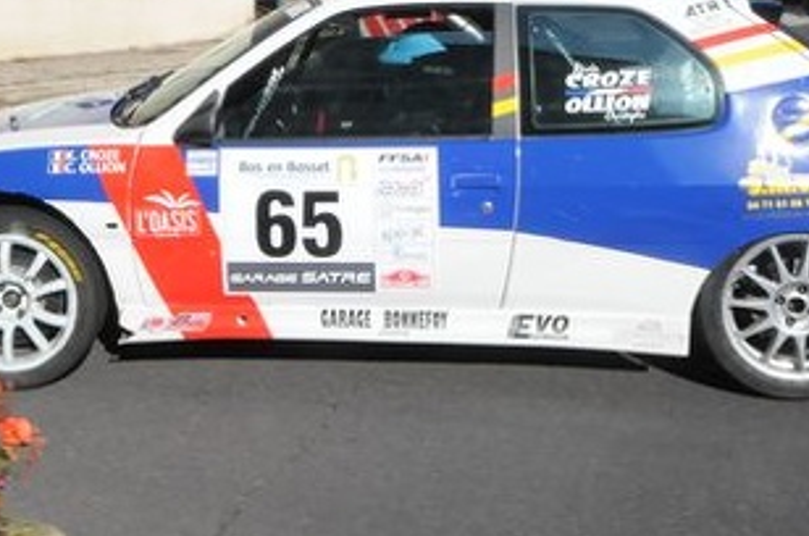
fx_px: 1211
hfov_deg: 36.8
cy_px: 20
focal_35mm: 54
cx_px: 336
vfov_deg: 24.0
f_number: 16
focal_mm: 14
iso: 1000
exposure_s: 1/500
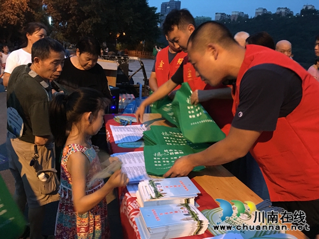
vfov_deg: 48.2
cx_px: 160
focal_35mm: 29
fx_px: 267
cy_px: 120
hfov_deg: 61.7
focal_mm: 4.15
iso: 100
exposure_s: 1/4
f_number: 2.2
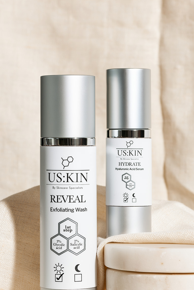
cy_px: 156
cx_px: 92
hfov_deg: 9.7
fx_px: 1147
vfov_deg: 14.4
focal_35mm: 142
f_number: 14
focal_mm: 105
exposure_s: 1/125
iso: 100
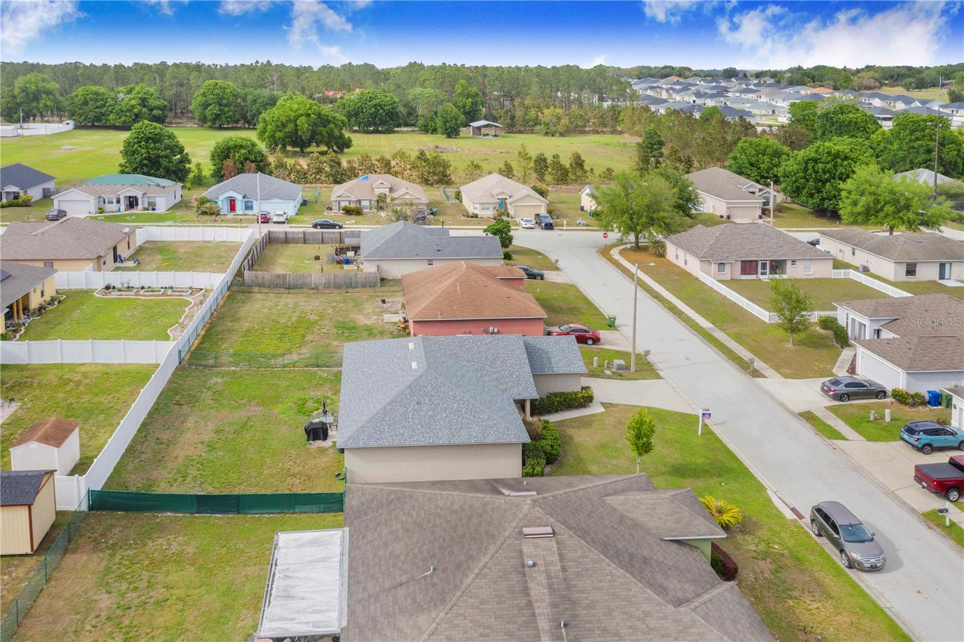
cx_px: 482
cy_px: 321
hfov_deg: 65.5
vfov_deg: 46.4
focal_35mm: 28
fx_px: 749
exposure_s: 1/400
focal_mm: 10.26
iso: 100
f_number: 5.6
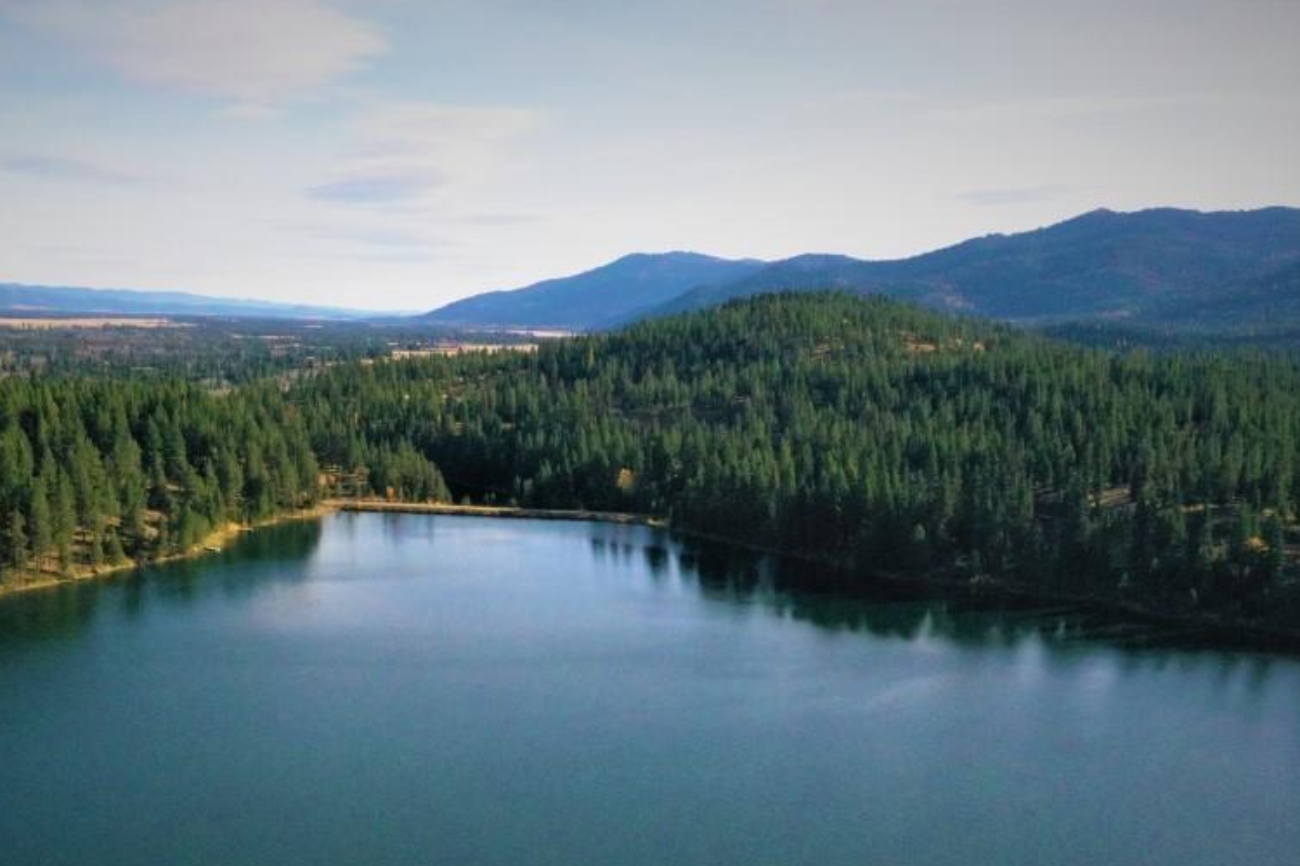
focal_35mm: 43
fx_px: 1553
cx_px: 539
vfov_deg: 30.6
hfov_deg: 45.3
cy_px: 655
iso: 1600
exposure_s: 1/320
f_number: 6.3
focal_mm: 10.26
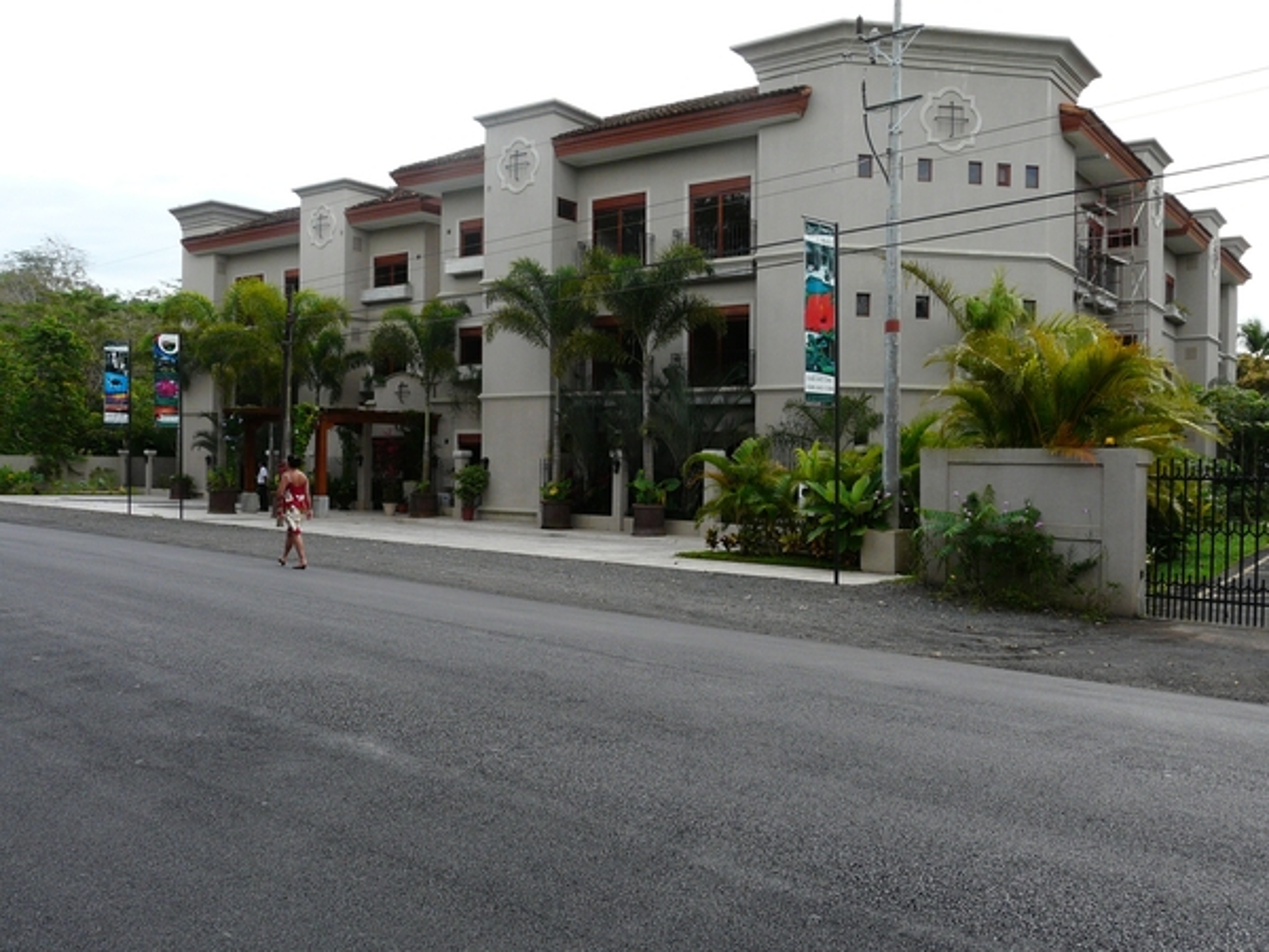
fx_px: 1100
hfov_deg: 60.0
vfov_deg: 46.8
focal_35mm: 30
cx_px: 634
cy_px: 476
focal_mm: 4.6
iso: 100
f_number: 4
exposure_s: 1/200
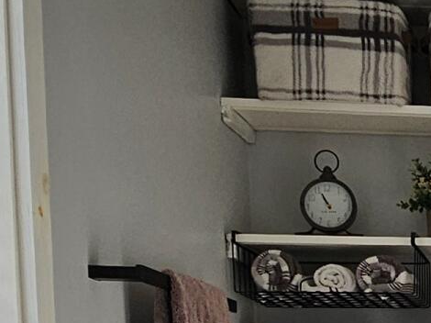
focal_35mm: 83
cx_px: 701
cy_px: 487
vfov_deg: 16.2
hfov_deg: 19.5
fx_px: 1033
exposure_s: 1/347
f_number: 2.2
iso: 50
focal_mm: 2.2
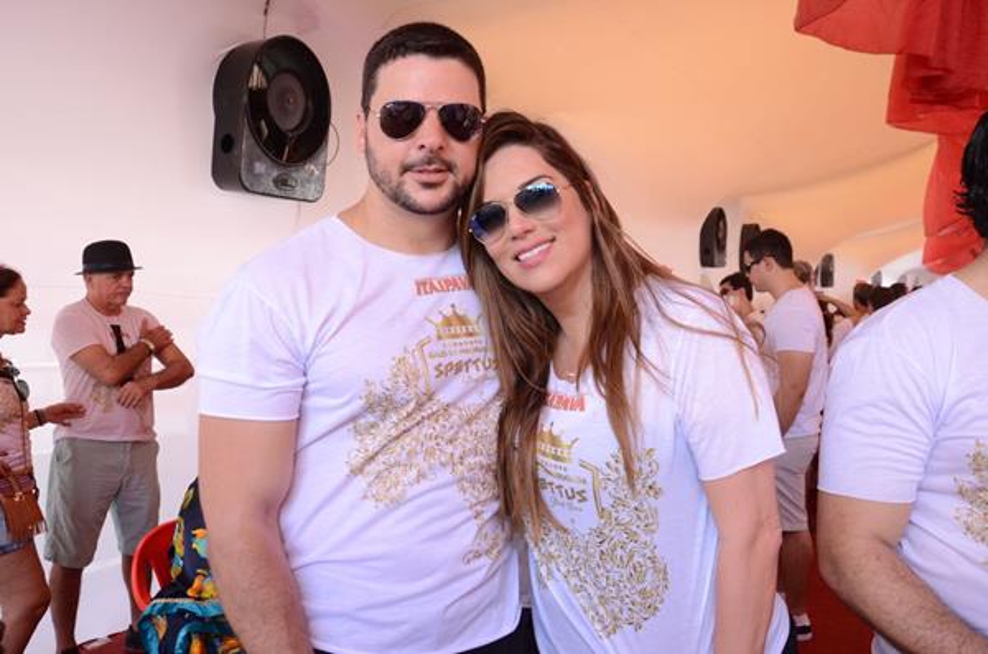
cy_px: 327
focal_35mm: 32
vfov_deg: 41.5
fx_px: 862
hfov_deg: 59.6
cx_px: 494
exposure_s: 1/160
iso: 1600
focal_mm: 21
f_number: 6.3
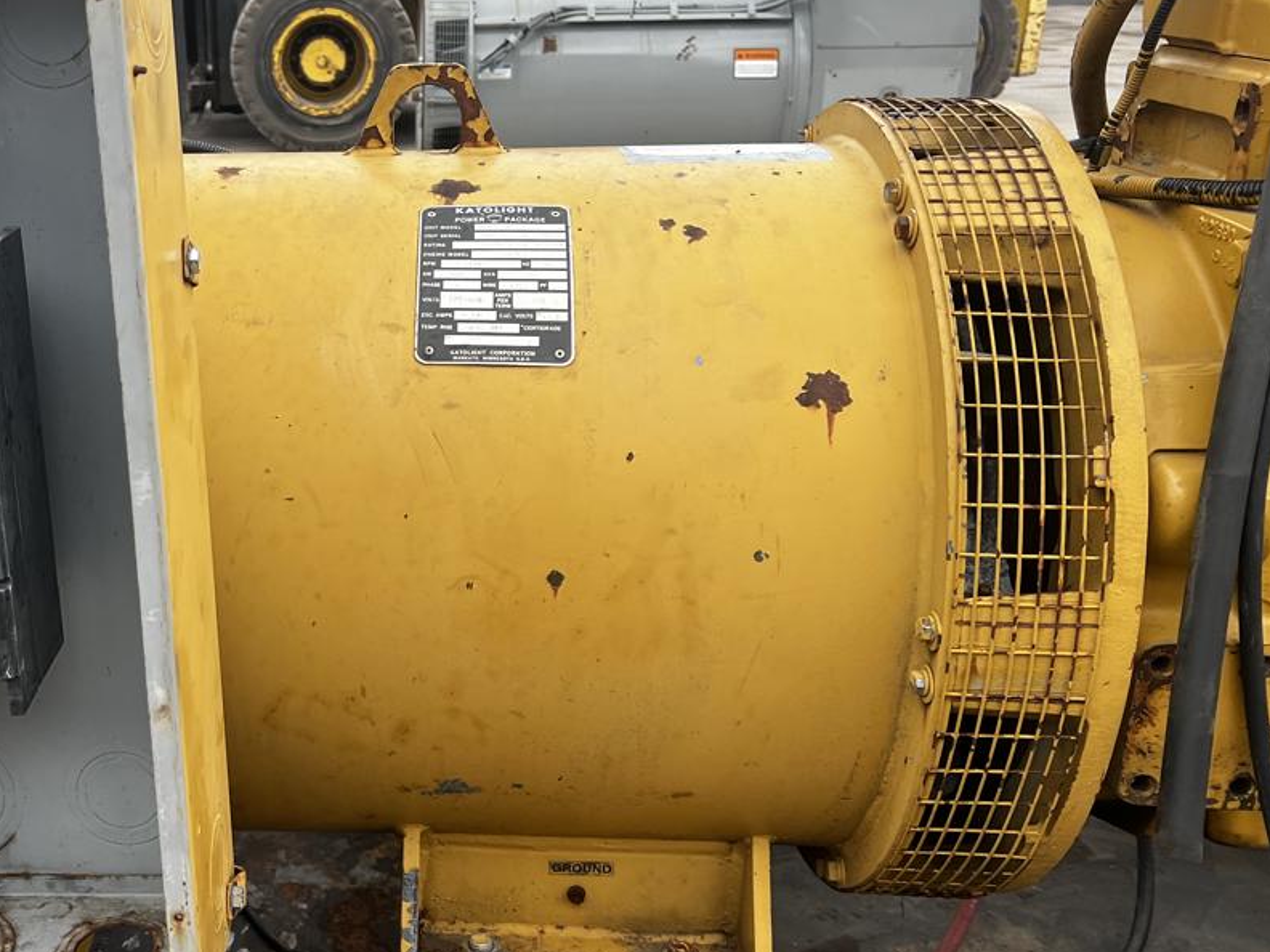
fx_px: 1541
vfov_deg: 34.3
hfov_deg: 43.0
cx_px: 276
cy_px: 449
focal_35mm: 42
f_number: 1.5
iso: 50
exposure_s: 1/820
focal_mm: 5.7
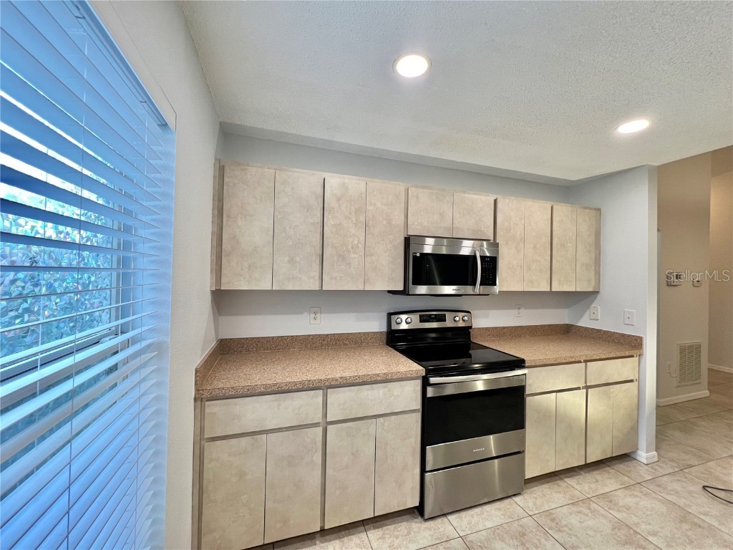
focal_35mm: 13
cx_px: 366
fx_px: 275
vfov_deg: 89.9
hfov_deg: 106.2
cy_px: 275
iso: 200
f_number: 1.8
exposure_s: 1/120
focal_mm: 1.57
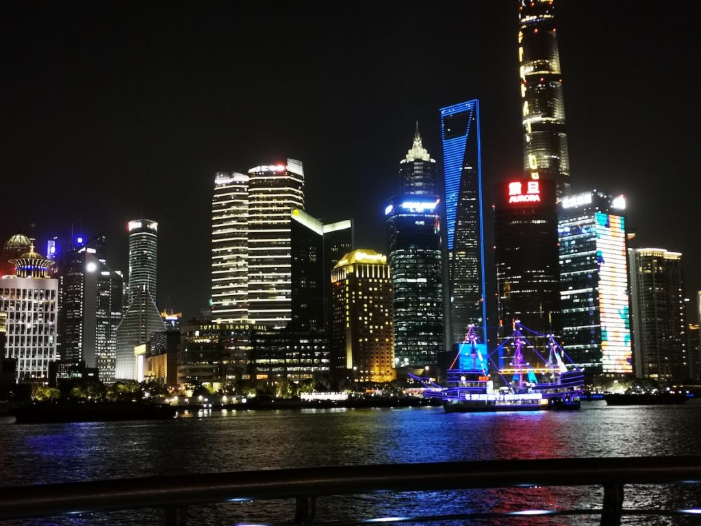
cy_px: 263
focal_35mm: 46
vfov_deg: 31.5
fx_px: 932
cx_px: 350
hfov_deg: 41.2
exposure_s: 1/33.3
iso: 320
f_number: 1.8
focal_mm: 5.58
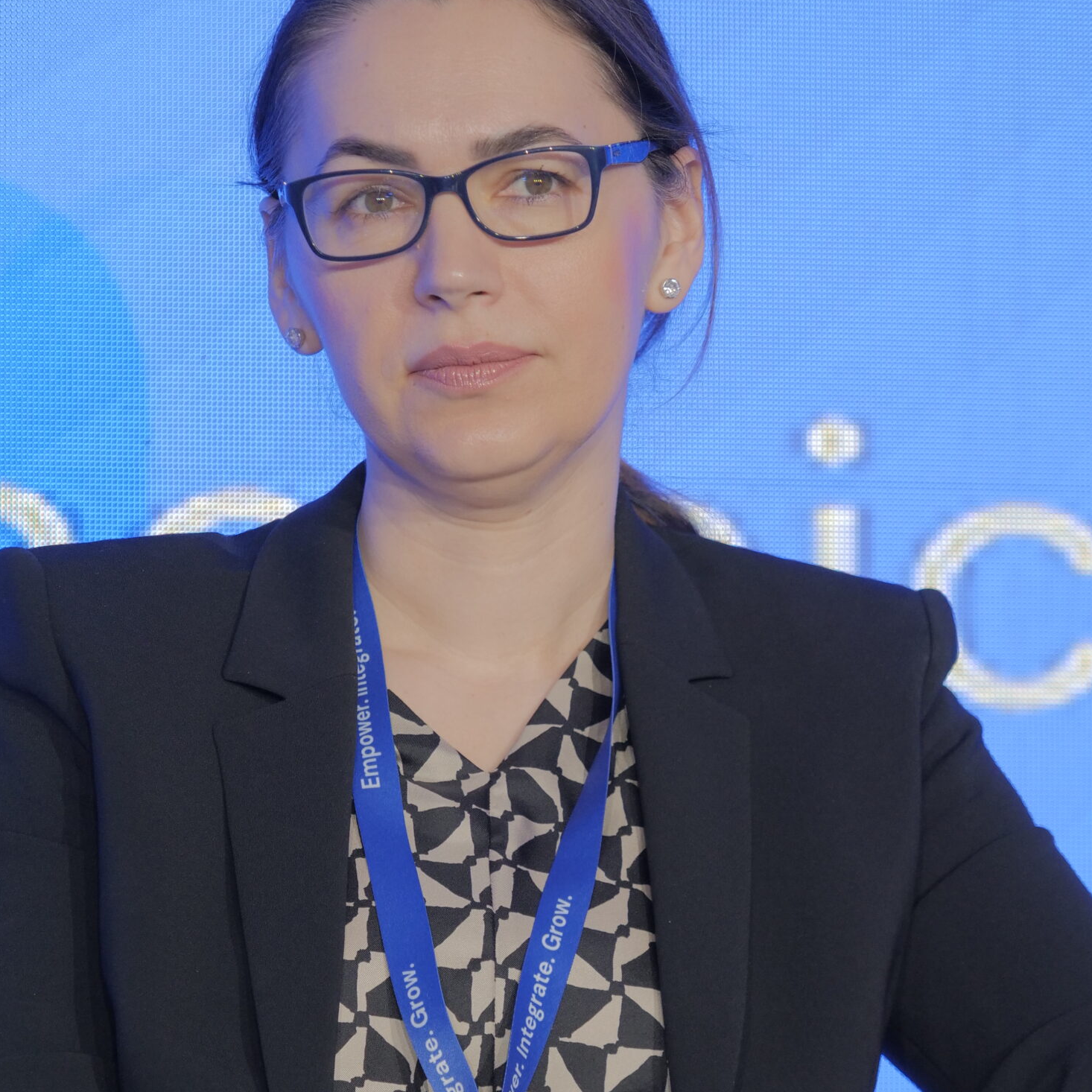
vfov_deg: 4.9
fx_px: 12670
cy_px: 782
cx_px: 521
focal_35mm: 355
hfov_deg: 4.9
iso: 800
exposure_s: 1/400
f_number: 2.8
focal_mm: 115
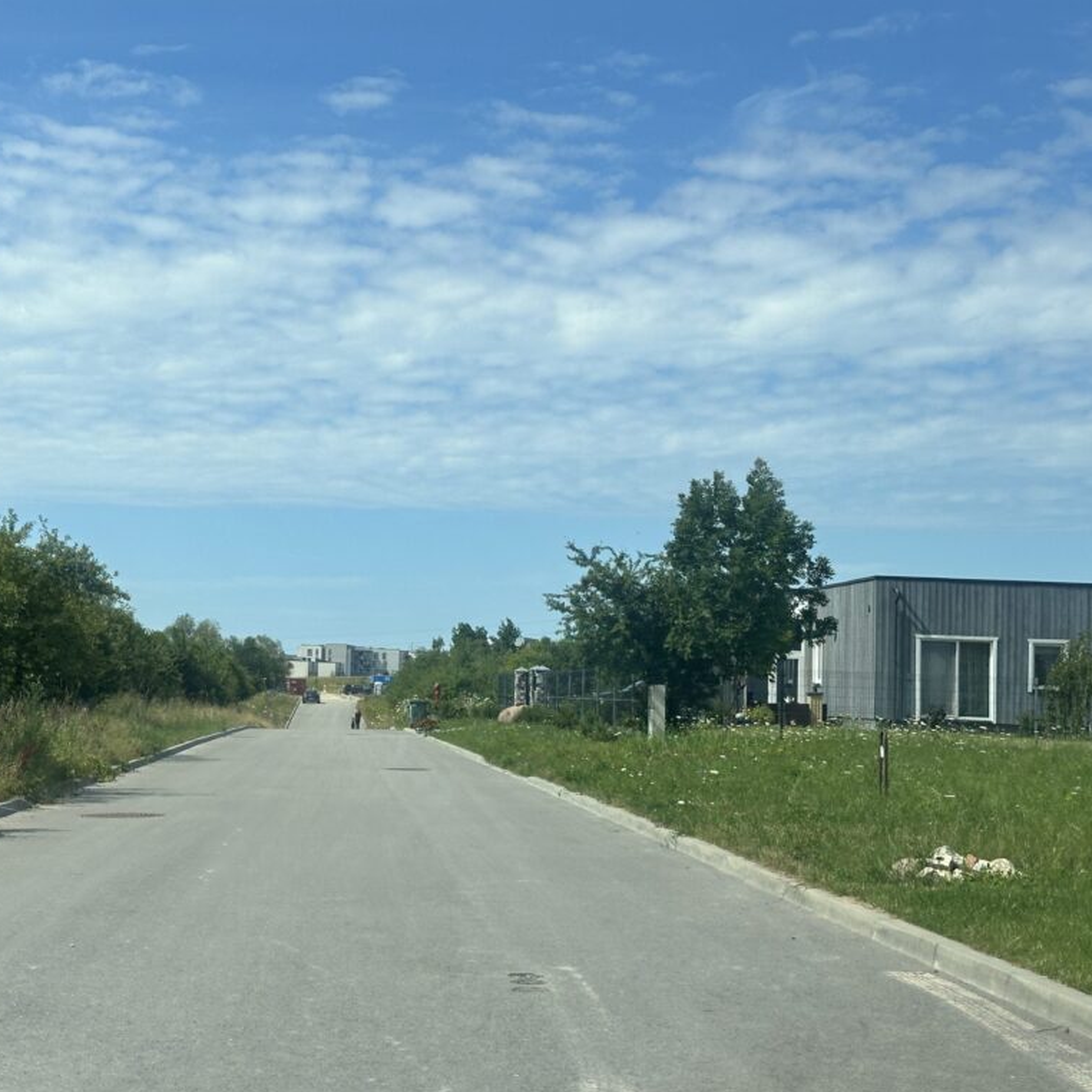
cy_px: 547
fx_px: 2034
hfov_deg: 29.9
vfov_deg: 30.0
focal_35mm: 57
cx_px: 393
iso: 64
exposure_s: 1/4785
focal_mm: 6.86
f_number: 1.78
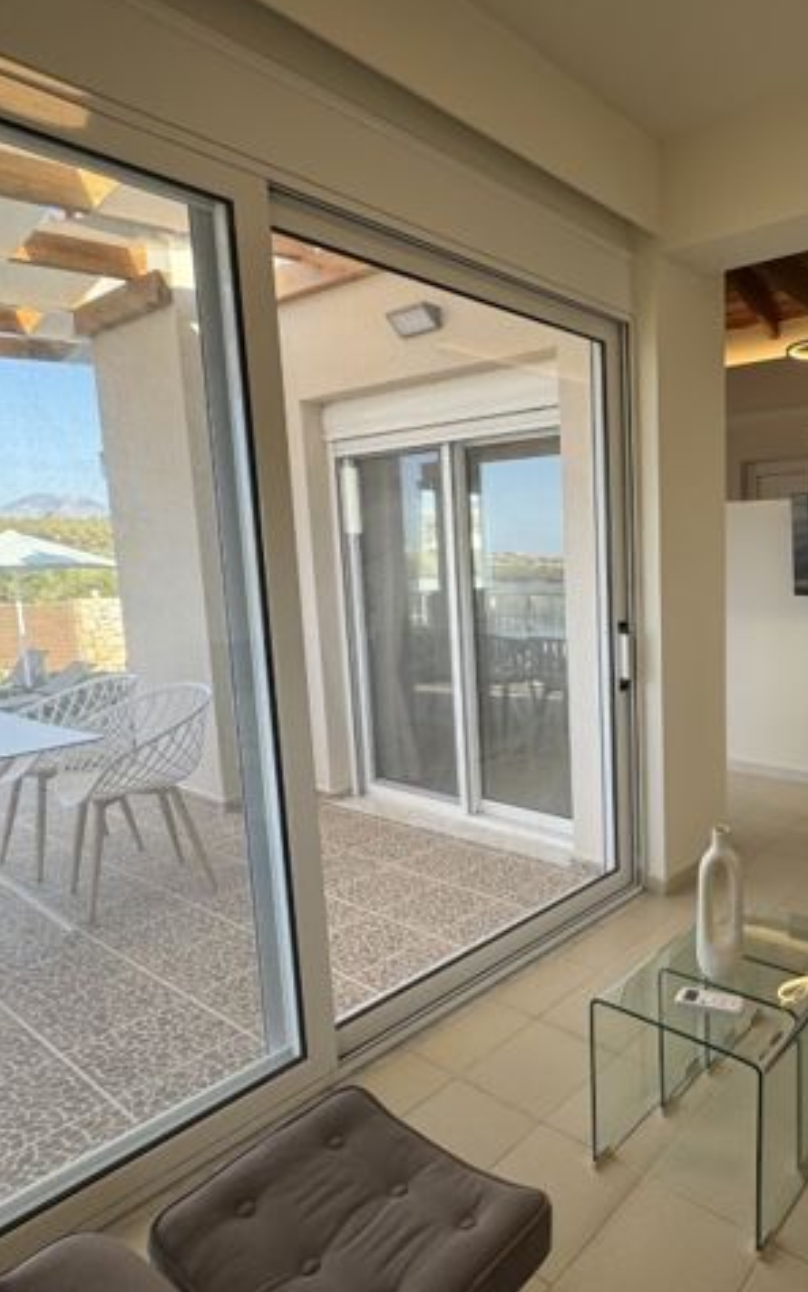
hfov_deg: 50.9
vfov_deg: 79.6
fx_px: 775
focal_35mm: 22
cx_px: 671
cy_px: 661
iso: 40
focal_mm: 2.22
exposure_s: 1/124
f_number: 2.2
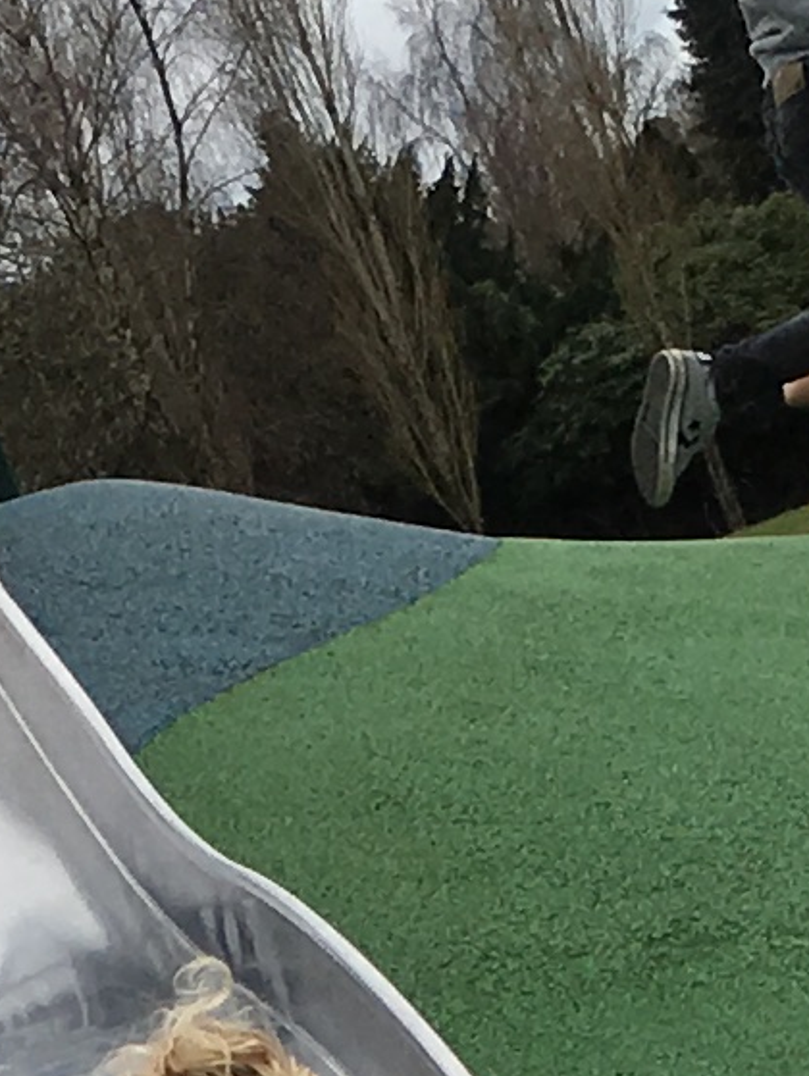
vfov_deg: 8.7
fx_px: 6505
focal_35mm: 209
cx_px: 281
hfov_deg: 7.1
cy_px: 2412
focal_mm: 4.15
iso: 25
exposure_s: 1/999
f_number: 2.2
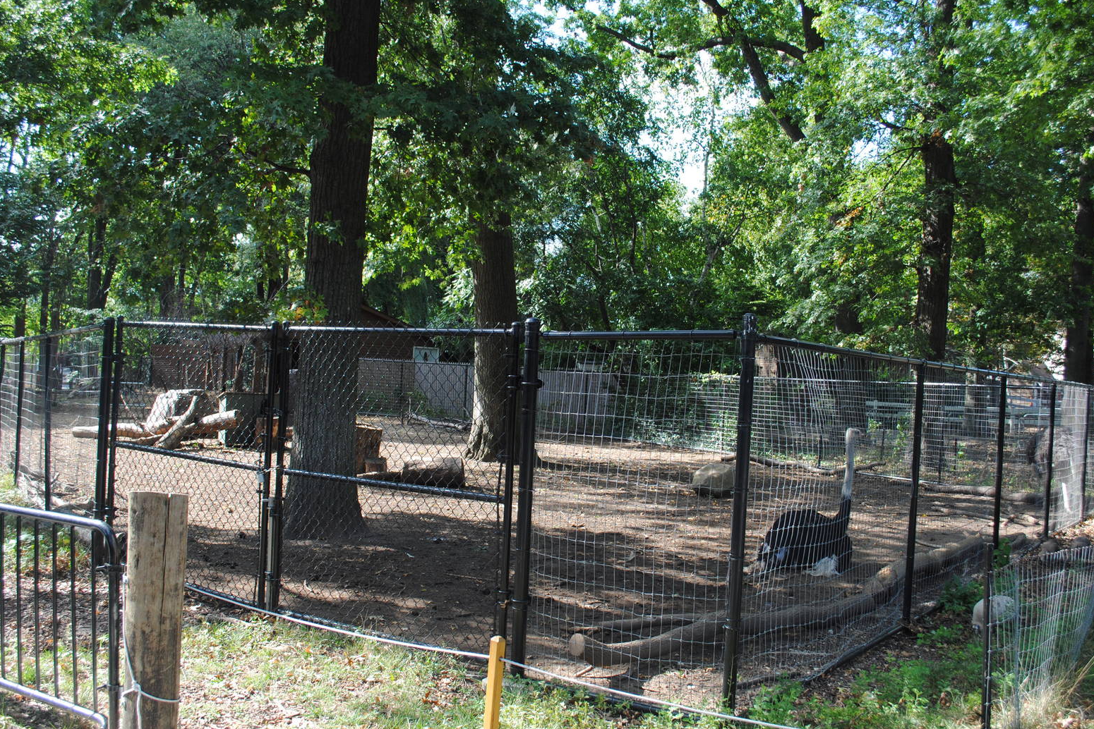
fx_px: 942
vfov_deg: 42.3
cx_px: 561
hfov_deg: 60.3
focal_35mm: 31
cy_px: 363
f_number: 5.6
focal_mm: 20
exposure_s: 1/125
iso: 180
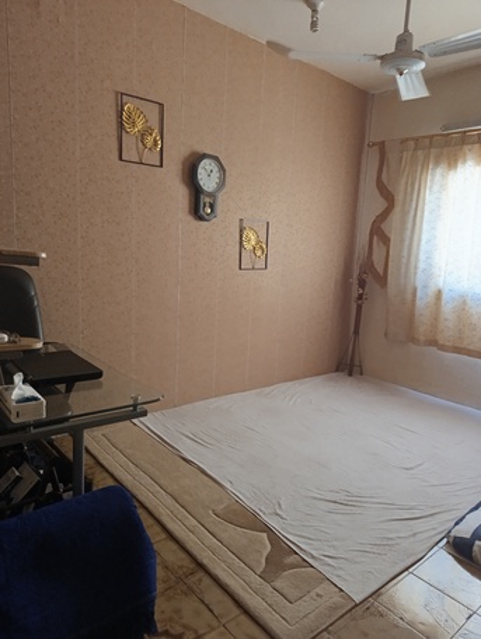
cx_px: 240
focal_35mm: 23
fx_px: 425
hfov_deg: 59.0
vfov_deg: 73.9
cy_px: 320
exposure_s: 1/24
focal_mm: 6.14
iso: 1000
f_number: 1.6
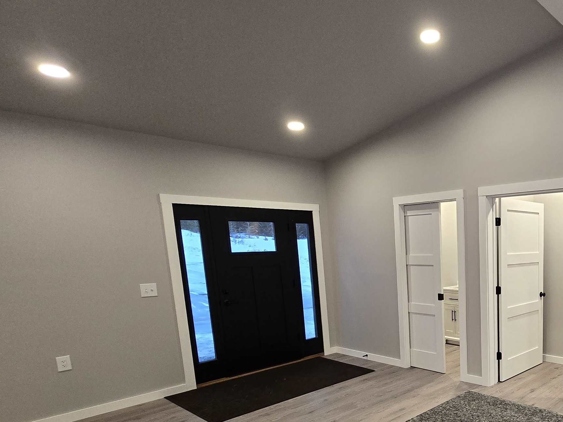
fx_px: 374
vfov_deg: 56.6
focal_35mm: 23
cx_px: 494
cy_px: 304
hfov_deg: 63.3
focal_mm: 2.2
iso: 320
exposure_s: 1/60
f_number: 2.2
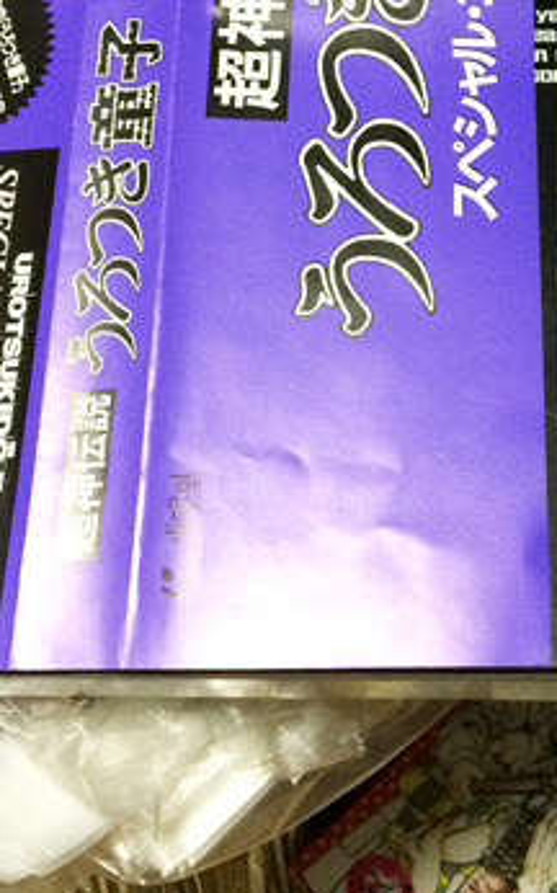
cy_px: 26
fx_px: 1653
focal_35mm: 68
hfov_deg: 18.9
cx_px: 468
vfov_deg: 28.6
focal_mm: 4.12
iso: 200
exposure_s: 1/30
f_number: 2.2
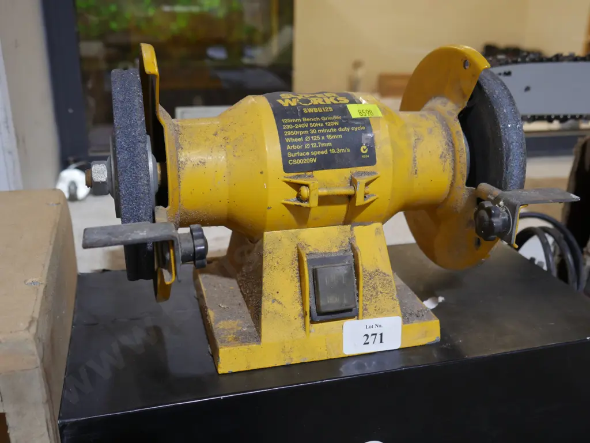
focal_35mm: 36
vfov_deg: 39.7
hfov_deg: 51.3
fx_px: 614
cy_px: 222
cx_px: 295
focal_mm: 18
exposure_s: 1/60
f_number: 4.5
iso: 800
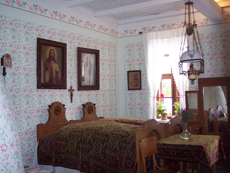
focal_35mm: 43
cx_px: 107
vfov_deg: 33.6
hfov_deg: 43.8
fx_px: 286
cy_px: 82
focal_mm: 8
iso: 140
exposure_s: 1/60
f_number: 2.8
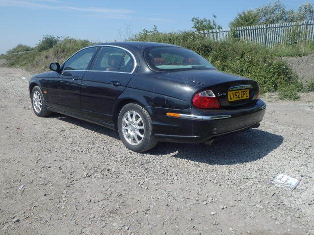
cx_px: 157
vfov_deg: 46.8
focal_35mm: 30
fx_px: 272
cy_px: 118
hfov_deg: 60.0
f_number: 4.1
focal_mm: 5.4
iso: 125
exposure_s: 1/1000
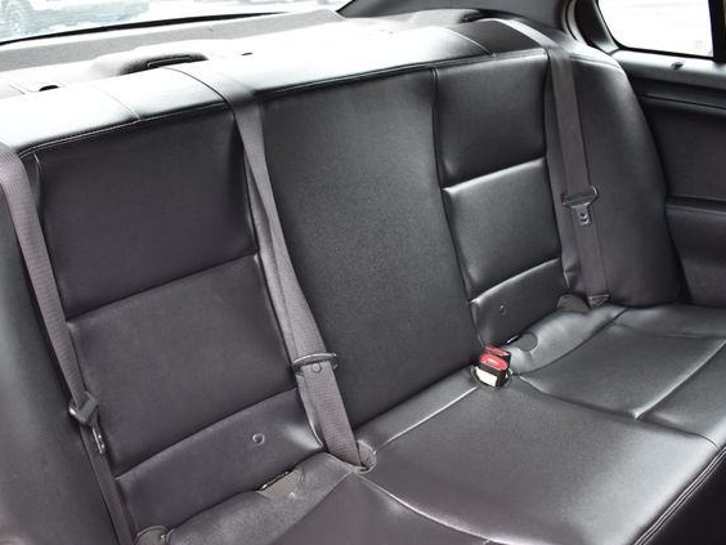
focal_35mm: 36
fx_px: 755
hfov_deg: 51.3
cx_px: 346
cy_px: 273
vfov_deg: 39.7
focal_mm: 22
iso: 400
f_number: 4
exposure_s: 1/60
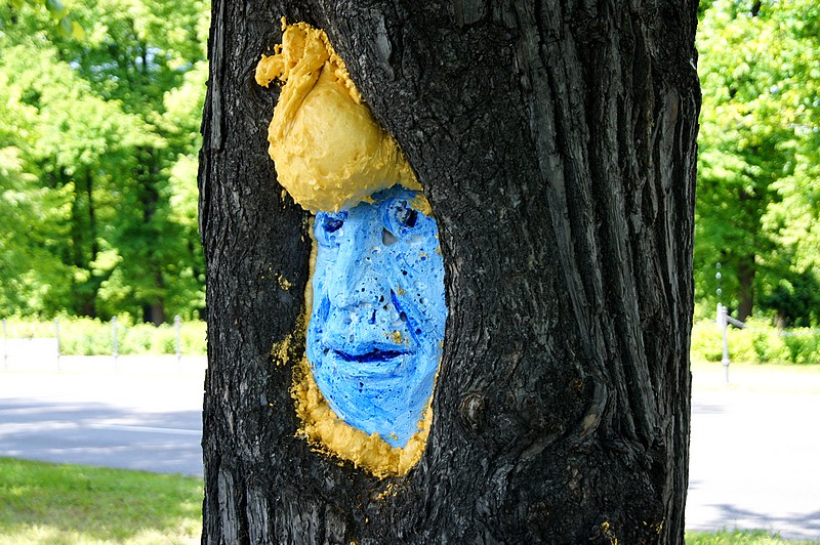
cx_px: 410
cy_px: 272
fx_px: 1707
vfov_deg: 18.2
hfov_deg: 27.0
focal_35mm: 75
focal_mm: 50
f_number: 5.6
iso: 200
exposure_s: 1/160
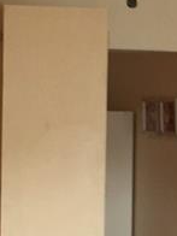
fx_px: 1214
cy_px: 197
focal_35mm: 178
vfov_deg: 11.1
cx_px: 157
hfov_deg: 8.3
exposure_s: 1/60
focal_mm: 4.15
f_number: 2.2
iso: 40
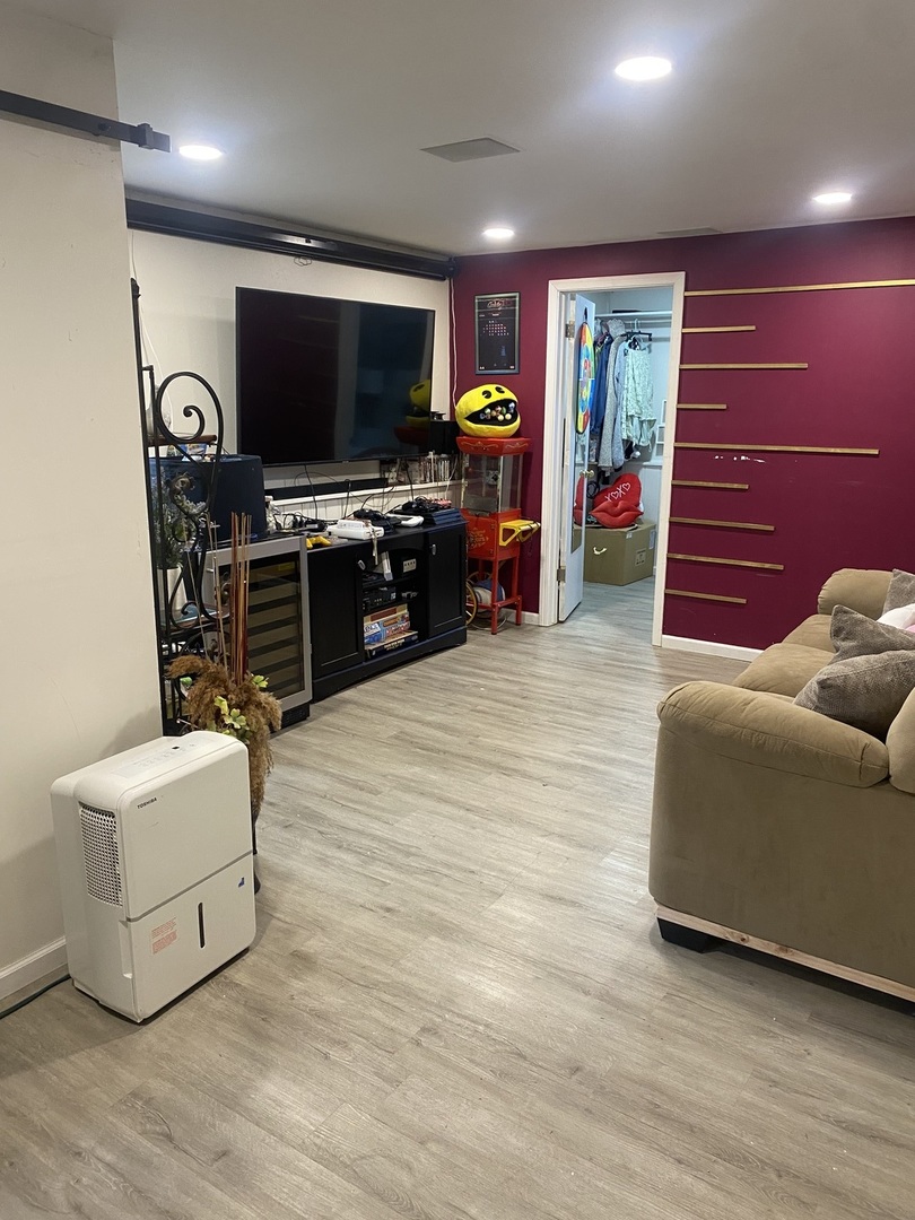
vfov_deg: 67.3
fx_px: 916
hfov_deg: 53.1
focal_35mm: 26
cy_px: 610
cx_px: 458
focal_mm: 4.25
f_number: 1.8
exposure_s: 1/60
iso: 200
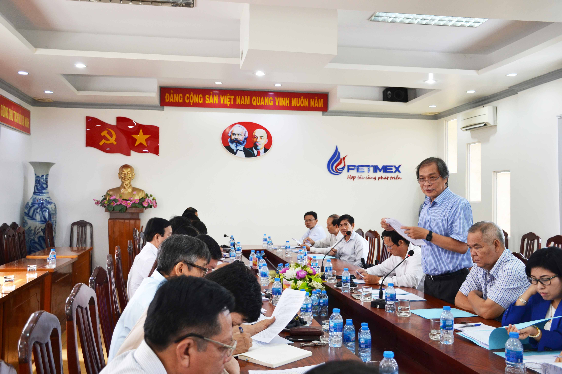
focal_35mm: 34
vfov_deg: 38.4
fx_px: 539
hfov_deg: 55.1
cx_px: 281
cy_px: 187
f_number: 4
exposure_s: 1/60
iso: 400
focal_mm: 23
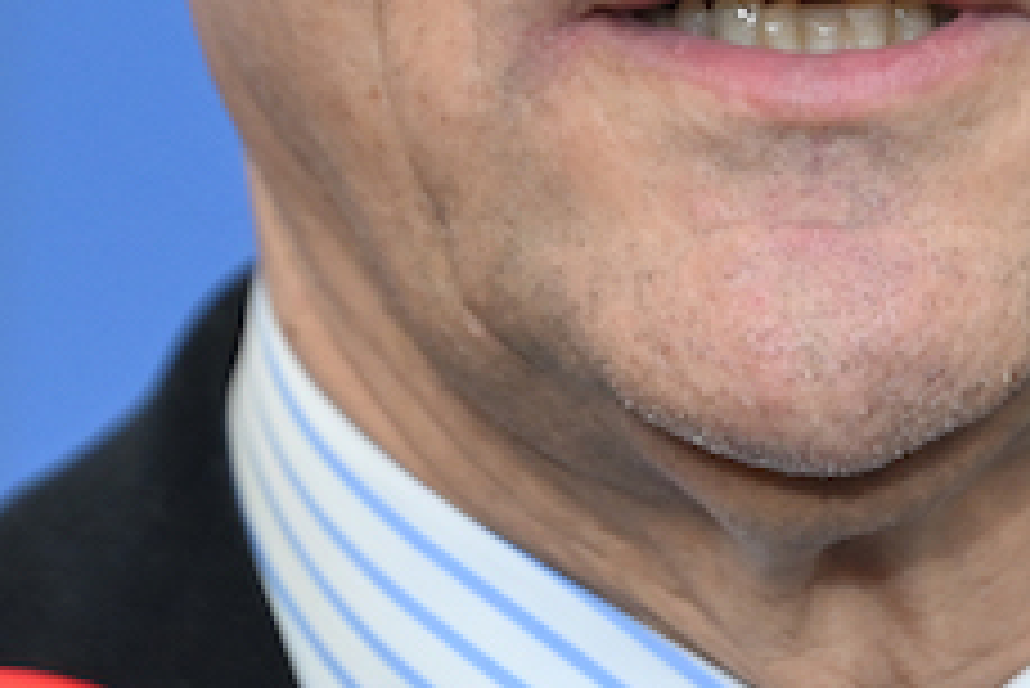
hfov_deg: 2.5
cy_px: -22
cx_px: 801
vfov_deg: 1.7
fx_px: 23246
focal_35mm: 812
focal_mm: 155
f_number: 2.8
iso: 800
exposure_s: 1/200
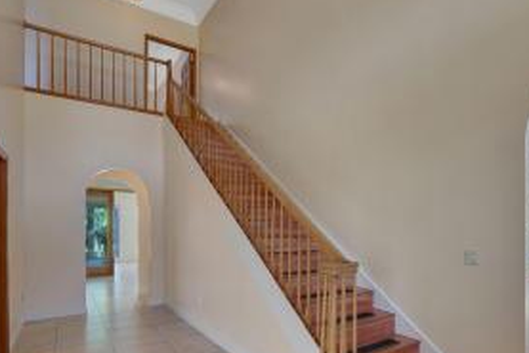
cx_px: 357
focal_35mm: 21
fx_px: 309
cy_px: 233
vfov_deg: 58.3
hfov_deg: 78.3
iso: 200
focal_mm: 7
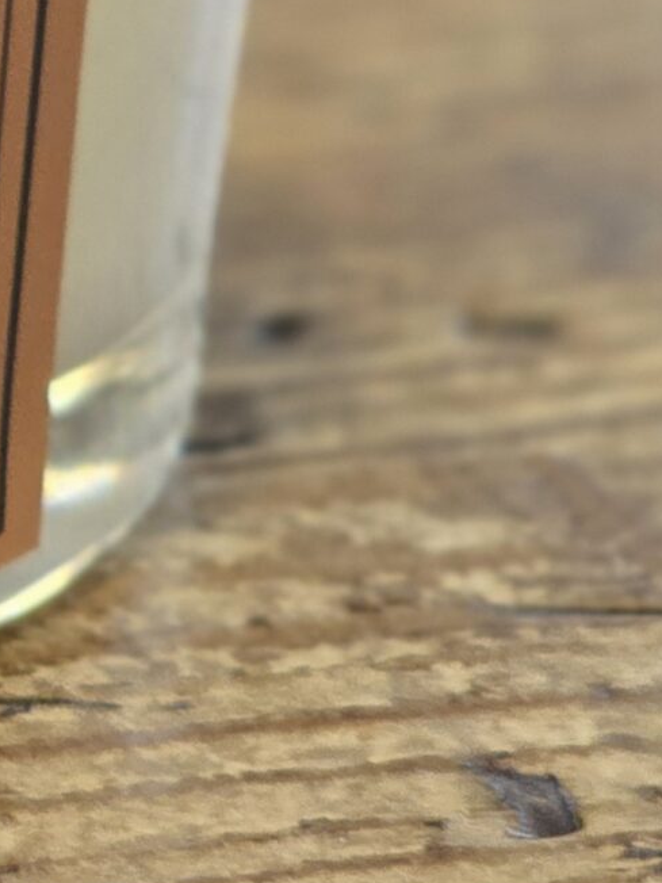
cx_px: -632
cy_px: -272
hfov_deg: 5.4
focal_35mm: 271
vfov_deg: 7.2
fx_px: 6910
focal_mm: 7.9
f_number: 2.4
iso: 320
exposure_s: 1/100
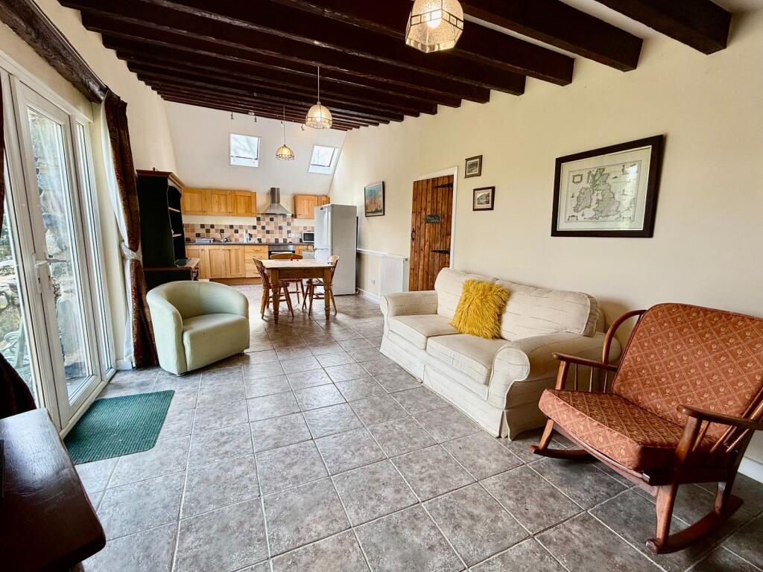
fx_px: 309
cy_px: 286
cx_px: 382
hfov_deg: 102.1
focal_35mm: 14
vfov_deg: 85.7
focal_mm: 2.22
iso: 80
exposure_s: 1/99
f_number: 2.2
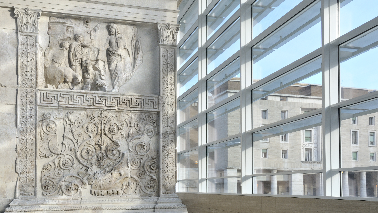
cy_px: 101
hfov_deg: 49.4
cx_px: 188
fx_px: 411
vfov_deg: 29.0
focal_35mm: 41
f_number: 11
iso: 400
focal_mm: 26
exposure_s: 1/60
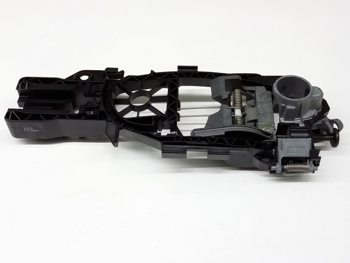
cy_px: 132
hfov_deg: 56.8
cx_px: 175
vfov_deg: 44.2
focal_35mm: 32
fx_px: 324
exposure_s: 1/15
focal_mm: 3.4
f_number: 2.4
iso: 200
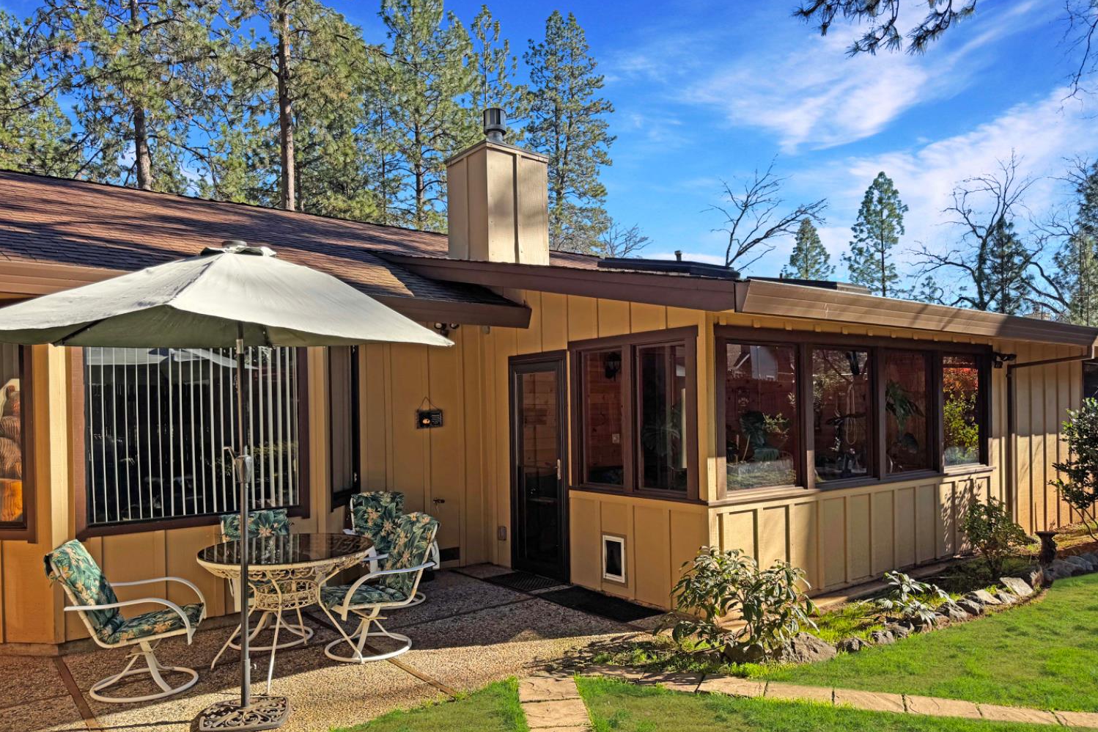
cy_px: 405
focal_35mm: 25
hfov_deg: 71.5
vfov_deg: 51.2
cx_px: 549
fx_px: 762
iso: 80
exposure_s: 1/1456
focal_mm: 6.76
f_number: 1.78
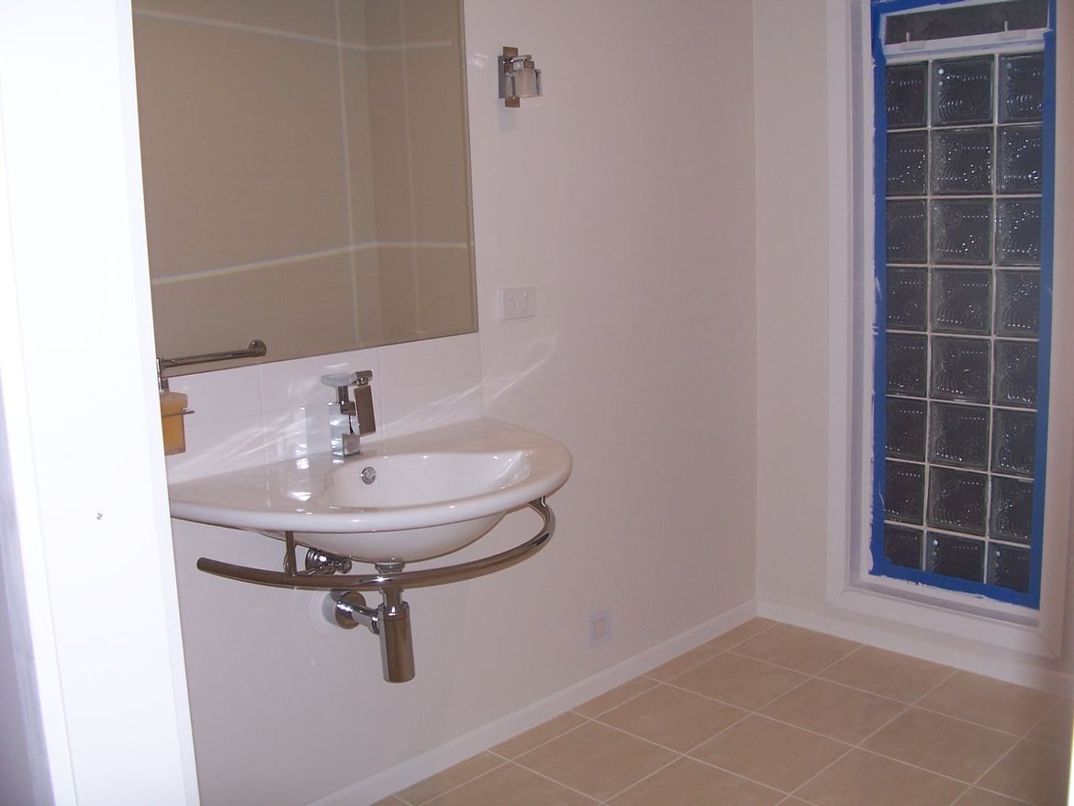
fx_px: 1086
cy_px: 403
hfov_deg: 52.6
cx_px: 537
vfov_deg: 40.7
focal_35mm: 35
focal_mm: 6
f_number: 2.8
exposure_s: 1/60
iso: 80
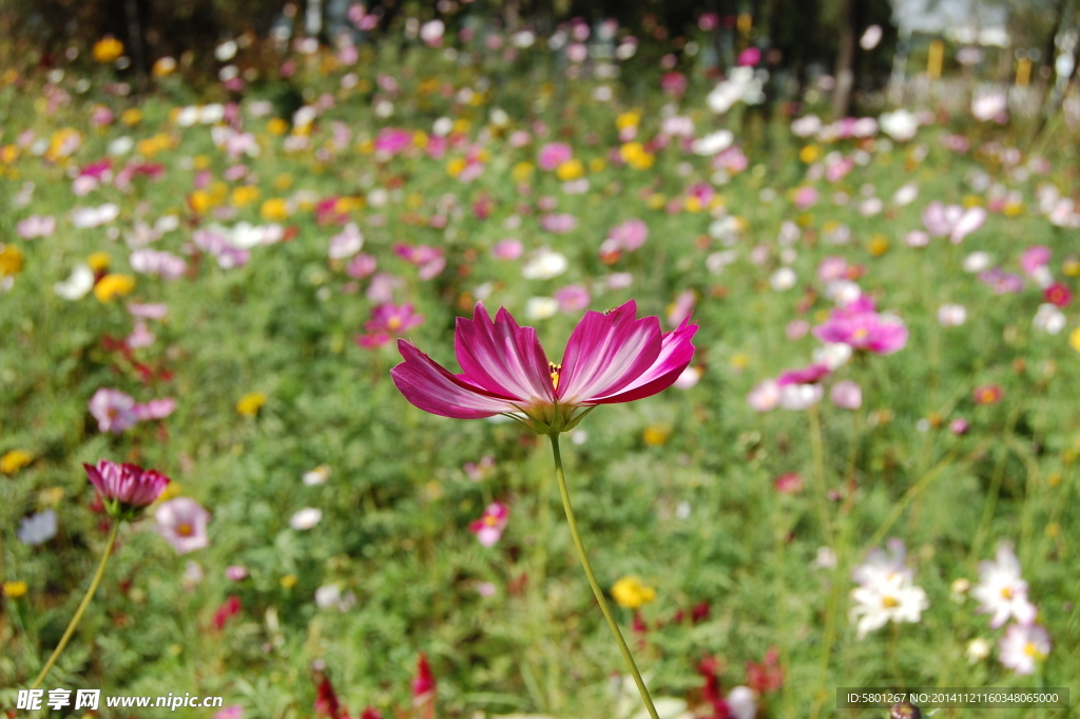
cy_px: 360
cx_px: 540
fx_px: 1169
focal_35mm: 39
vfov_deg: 34.2
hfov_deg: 49.6
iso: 200
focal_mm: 26
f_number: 9
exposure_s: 1/320
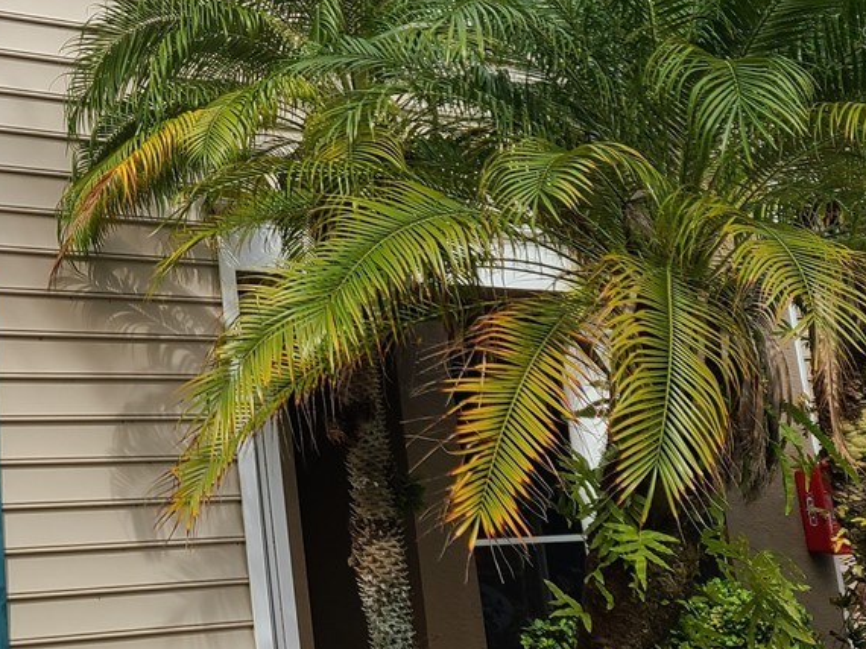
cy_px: 36
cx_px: -211
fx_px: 1825
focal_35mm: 73
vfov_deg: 19.7
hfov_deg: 23.9
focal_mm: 5.4
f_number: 1.8
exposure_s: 1/1864
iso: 40
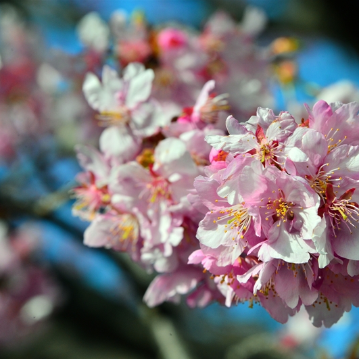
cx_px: 239
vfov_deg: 4.6
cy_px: 180
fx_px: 4506
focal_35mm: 384
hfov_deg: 4.6
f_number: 14
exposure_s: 1/800
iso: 800
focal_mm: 300
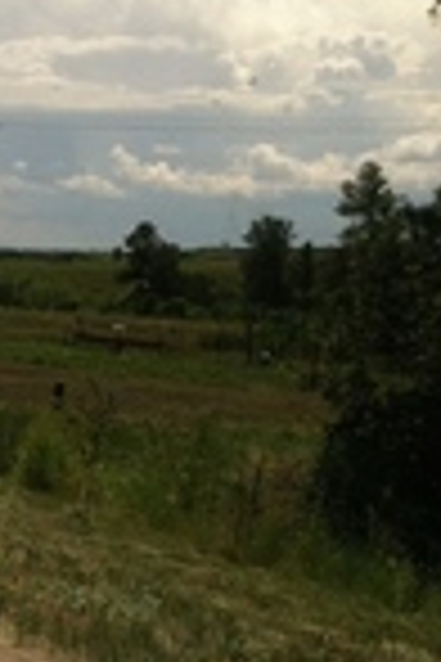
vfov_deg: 17.2
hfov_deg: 11.2
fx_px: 2186
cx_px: -164
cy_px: 410
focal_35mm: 119
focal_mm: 3.85
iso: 80
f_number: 2.8
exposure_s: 1/1579
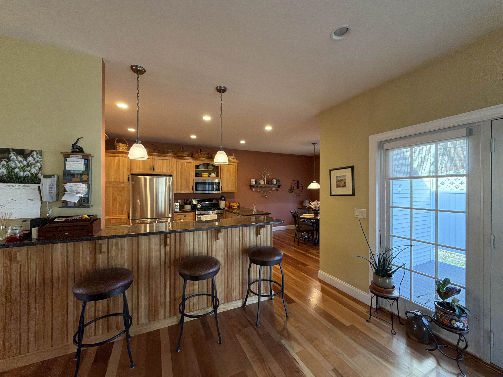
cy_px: 188
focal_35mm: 14
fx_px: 203
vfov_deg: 85.7
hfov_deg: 102.1
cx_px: 252
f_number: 2.2
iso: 400
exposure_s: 1/60
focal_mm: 2.22
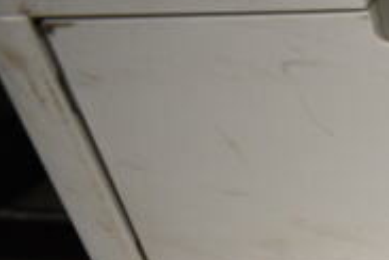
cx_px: 608
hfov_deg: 19.3
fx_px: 972
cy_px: 401
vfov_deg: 14.1
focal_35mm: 90
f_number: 3.5
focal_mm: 18
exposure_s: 1/30
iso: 1000
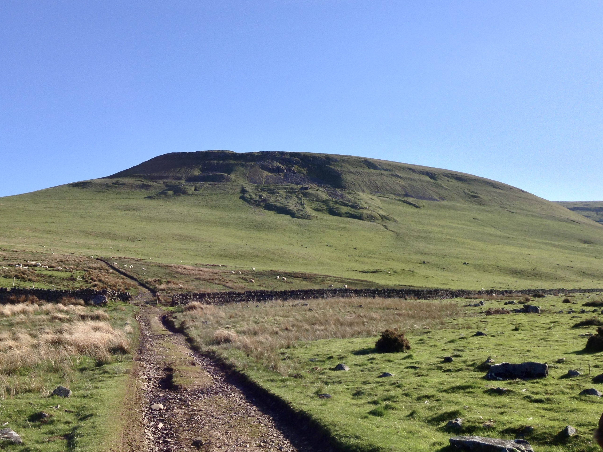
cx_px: 250
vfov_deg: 34.3
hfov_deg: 44.6
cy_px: 193
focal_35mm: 42
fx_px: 732
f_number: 2.4
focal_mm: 4.13
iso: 50
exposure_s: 1/1085
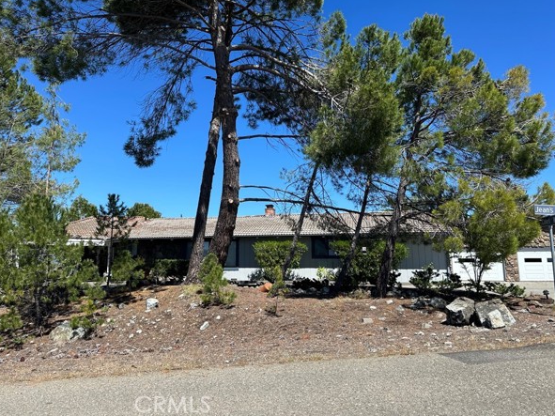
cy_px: 193
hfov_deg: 67.3
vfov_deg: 53.0
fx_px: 417
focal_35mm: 26
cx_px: 264
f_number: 1.78
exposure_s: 1/3247
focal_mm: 6.86
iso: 80
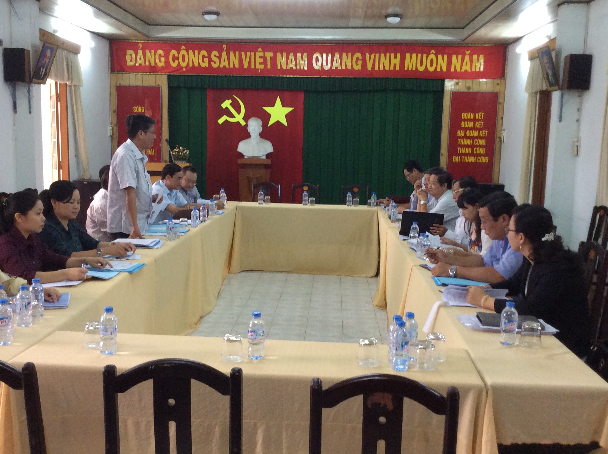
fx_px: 737
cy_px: 227
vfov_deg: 34.3
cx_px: 287
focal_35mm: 42
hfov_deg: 44.8
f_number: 2.4
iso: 160
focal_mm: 3.3
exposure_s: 1/25
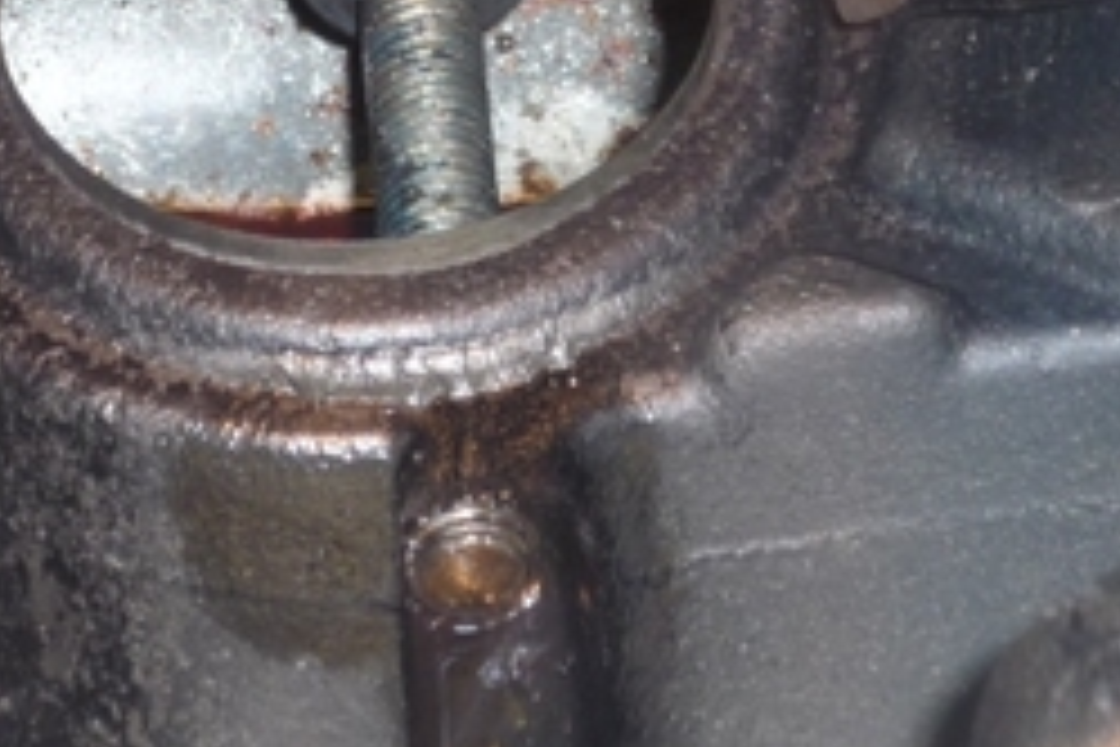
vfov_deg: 7.3
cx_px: 481
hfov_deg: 11.0
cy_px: -104
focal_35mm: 187
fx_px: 5817
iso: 100
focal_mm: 12.2
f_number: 4.9
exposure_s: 1/50
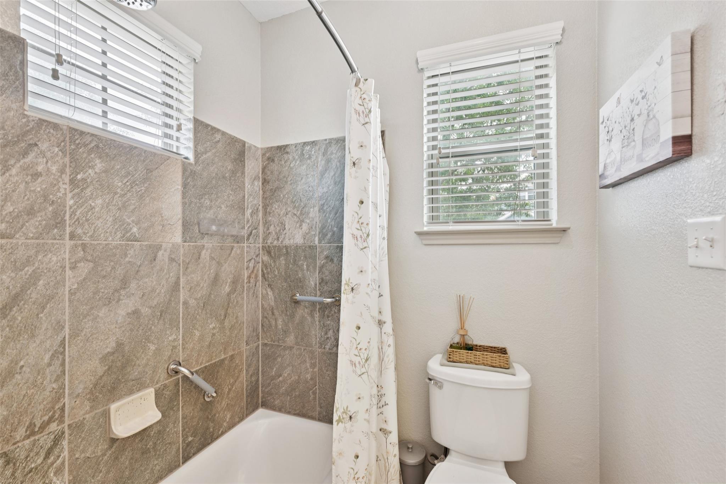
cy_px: 242
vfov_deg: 77.3
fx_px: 302
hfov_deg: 100.4
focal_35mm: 15
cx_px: 363
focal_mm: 15
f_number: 6.7
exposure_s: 1/10
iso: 400
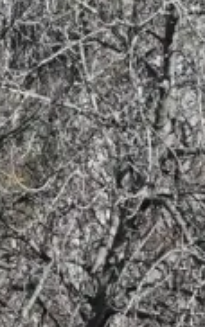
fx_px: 3998
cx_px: -343
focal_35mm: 448
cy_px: -191
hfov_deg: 2.9
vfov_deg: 4.7
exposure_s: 1/800
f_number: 5.6
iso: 100
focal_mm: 70
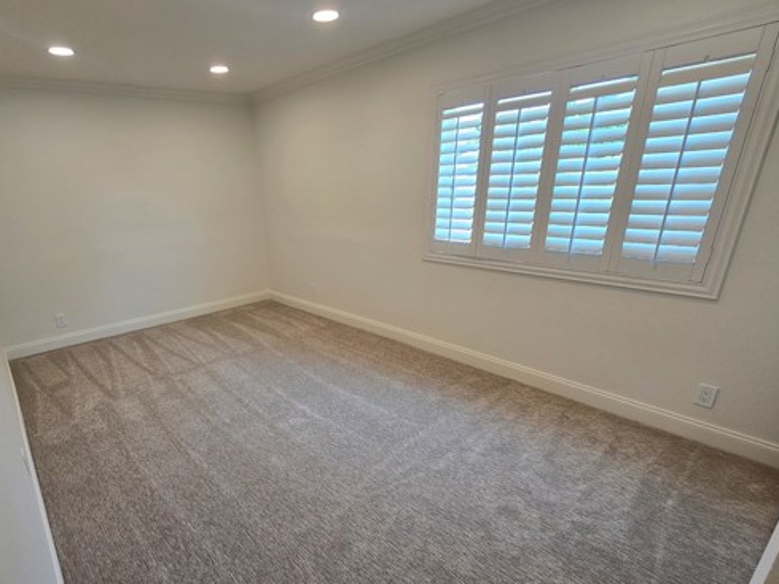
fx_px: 383
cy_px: 350
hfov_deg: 89.8
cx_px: 309
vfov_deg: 74.0
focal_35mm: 17
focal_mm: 2.2
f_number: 2.2
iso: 64
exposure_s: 1/60
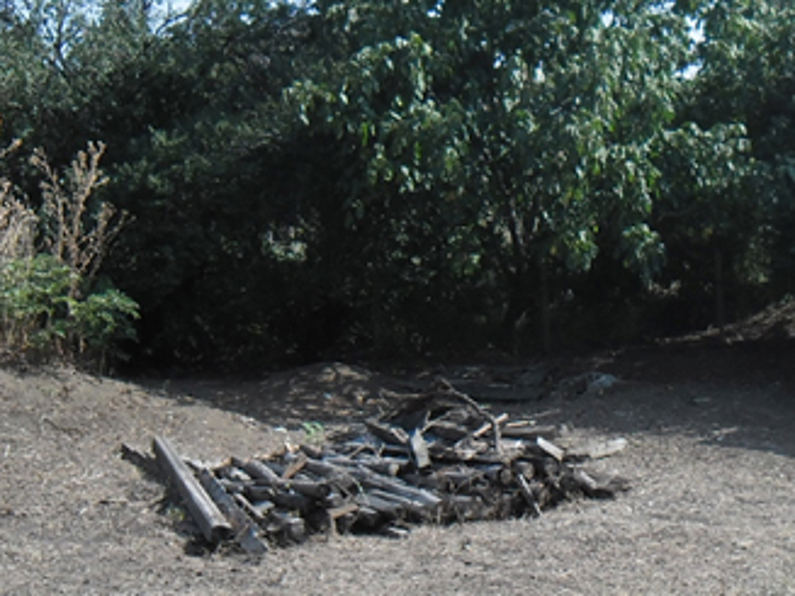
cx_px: 596
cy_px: 326
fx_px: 1515
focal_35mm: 66
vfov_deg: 22.2
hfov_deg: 29.0
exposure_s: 1/412
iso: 80
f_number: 3.5
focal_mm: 4.9
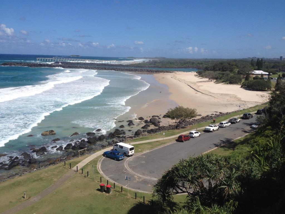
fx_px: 288
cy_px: 107
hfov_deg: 52.6
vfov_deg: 40.7
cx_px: 142
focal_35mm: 35
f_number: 2.4
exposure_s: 1/2762
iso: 50
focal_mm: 4.28
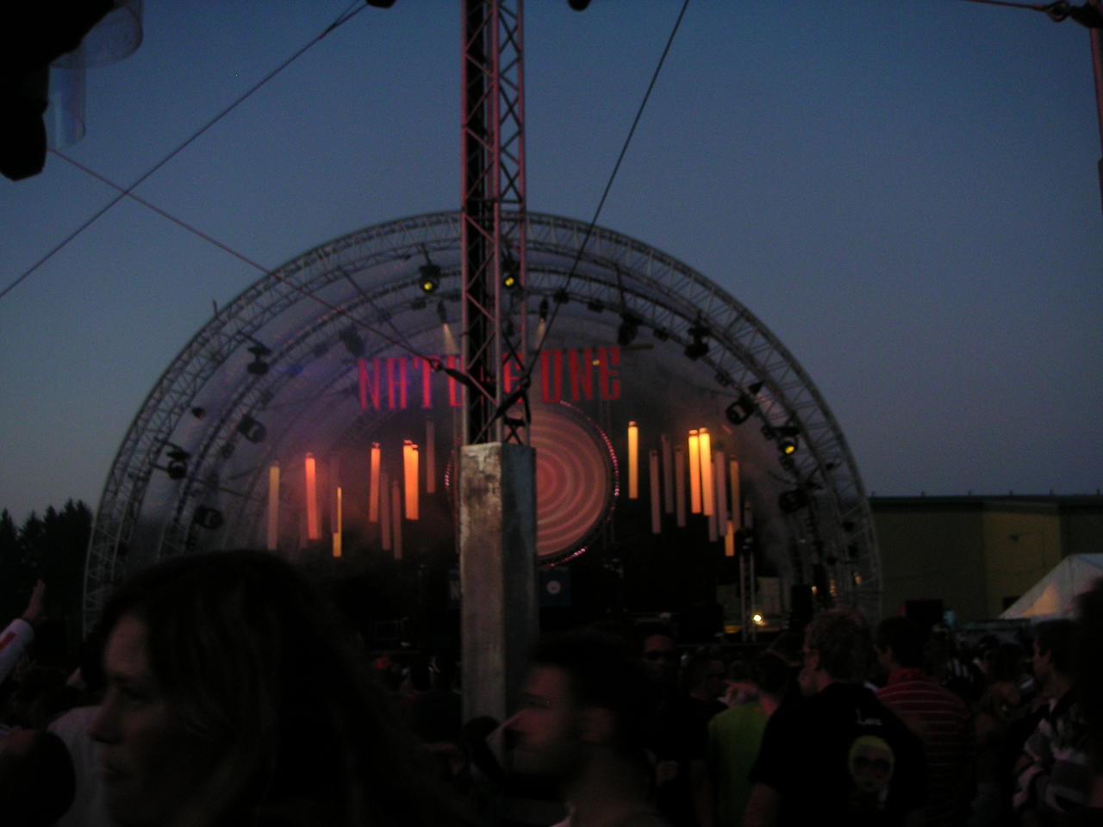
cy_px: 414
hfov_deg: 49.0
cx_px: 552
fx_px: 1211
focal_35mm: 38
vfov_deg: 37.7
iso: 100
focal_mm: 6
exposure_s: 1/20
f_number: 2.8
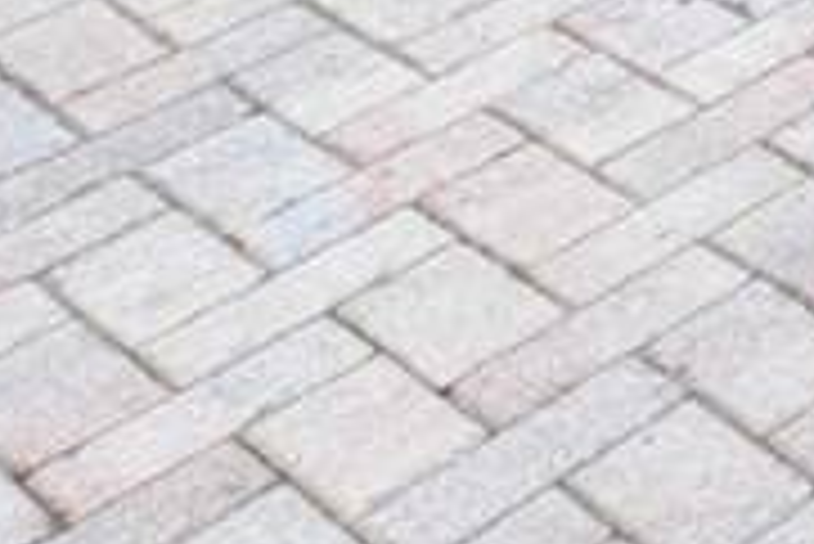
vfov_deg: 8.5
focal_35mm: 88
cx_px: 2377
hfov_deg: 11.9
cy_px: -1565
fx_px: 1991
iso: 130
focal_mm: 2.02
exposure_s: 1/236
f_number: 1.7
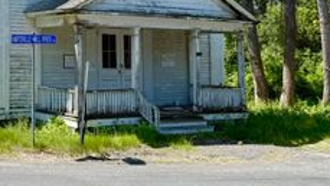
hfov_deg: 33.9
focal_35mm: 57
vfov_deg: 20.0
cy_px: -28
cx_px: 13
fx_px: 499
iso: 80
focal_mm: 6.76
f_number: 1.78
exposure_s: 1/4167
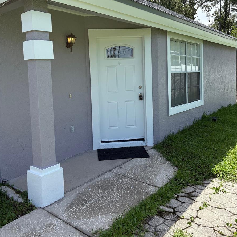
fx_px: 240
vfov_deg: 52.0
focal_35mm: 31
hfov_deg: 52.5
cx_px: 118
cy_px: 90
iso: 64
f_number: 1.6
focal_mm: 5.96
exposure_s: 1/2865
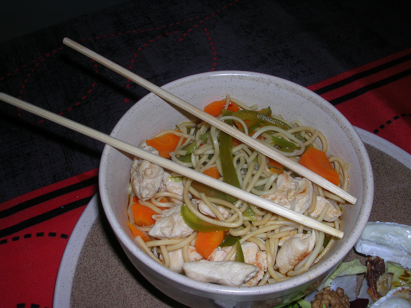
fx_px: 451
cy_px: 154
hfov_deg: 49.0
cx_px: 206
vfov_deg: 37.7
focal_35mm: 38
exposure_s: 1/60.1
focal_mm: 5.8
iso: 50
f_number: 5.6
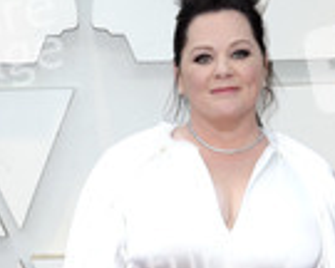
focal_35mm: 189
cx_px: 207
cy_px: 427
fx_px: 1874
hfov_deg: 10.2
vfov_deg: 8.0
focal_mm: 68
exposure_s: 1/250
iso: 800
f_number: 8
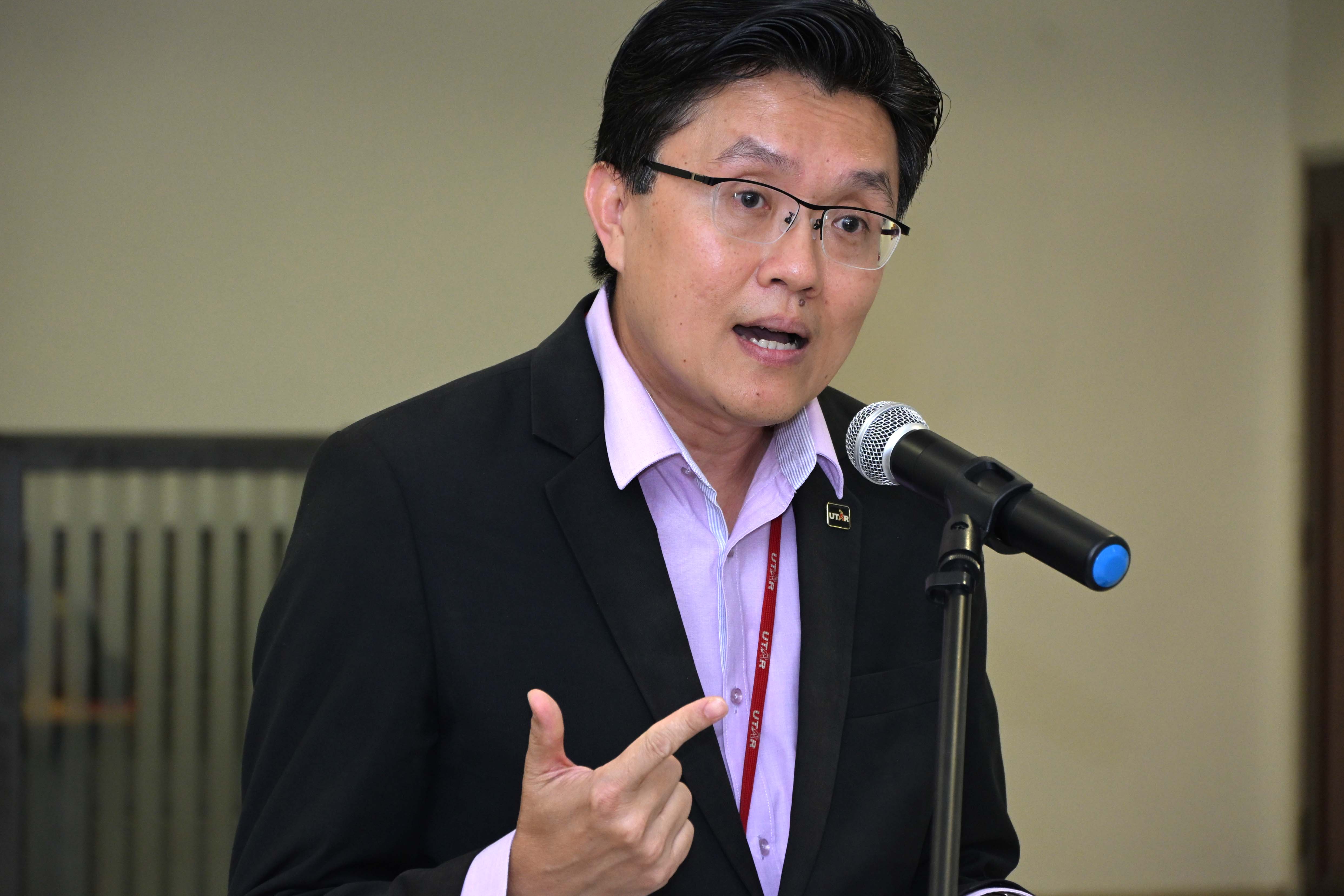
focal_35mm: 150
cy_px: 421
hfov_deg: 13.7
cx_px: 658
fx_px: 5583
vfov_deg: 9.2
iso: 1000
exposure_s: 1/125
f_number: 5.6
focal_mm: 89
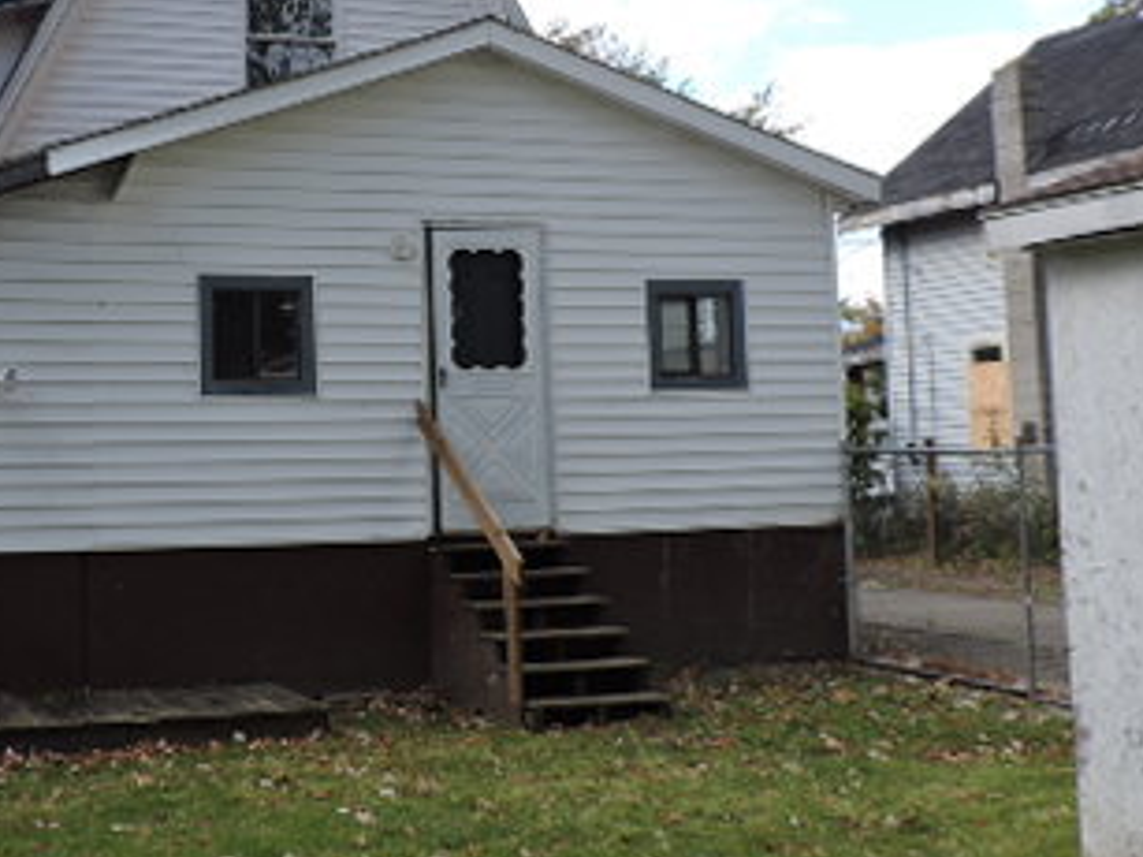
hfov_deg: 37.2
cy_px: 291
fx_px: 1650
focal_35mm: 50
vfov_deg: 28.9
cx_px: 272
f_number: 3
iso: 100
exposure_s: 1/500
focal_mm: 4.3
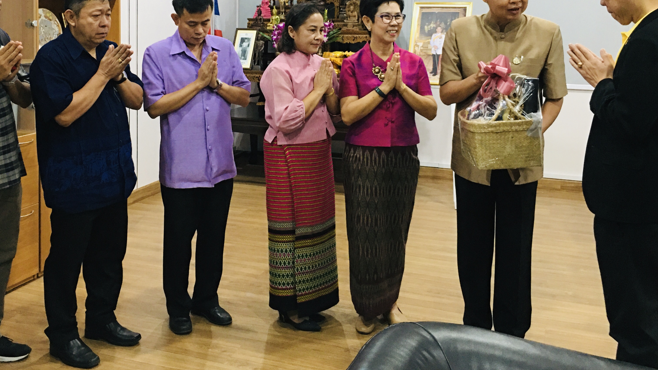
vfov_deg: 27.7
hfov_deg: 48.2
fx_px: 733
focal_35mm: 42
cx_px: 274
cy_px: 65
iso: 100
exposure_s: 1/8
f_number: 2.2
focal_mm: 4.15
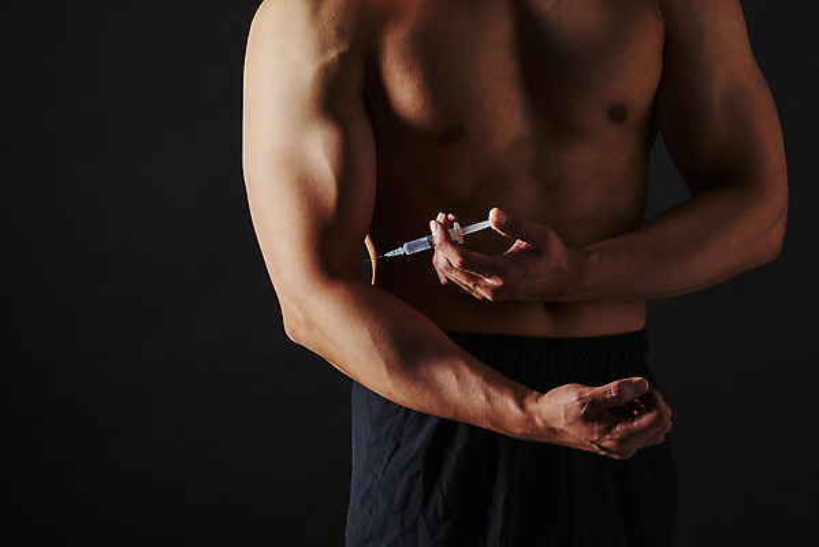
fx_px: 2390
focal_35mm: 105
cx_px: 410
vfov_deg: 13.1
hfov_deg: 19.4
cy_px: 274
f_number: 22
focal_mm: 105
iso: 100
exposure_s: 1/125
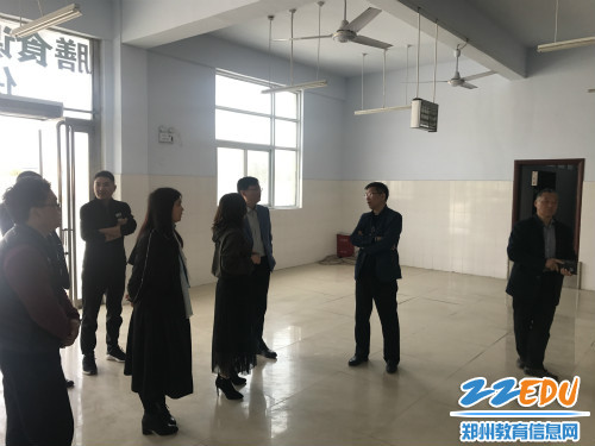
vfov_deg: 49.7
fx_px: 481
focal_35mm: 28
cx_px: 298
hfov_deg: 63.4
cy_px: 223
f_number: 1.8
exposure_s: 1/120
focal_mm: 3.99
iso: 25
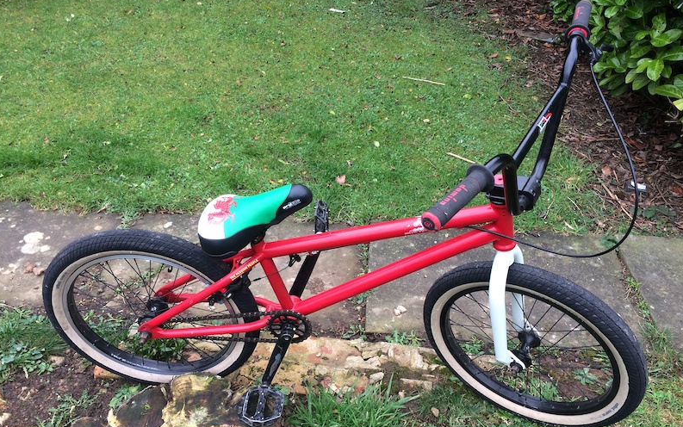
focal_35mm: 31
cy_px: 240
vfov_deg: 40.5
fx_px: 577
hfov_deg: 61.2
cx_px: 340
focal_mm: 4.15
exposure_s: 1/50
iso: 40
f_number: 2.2
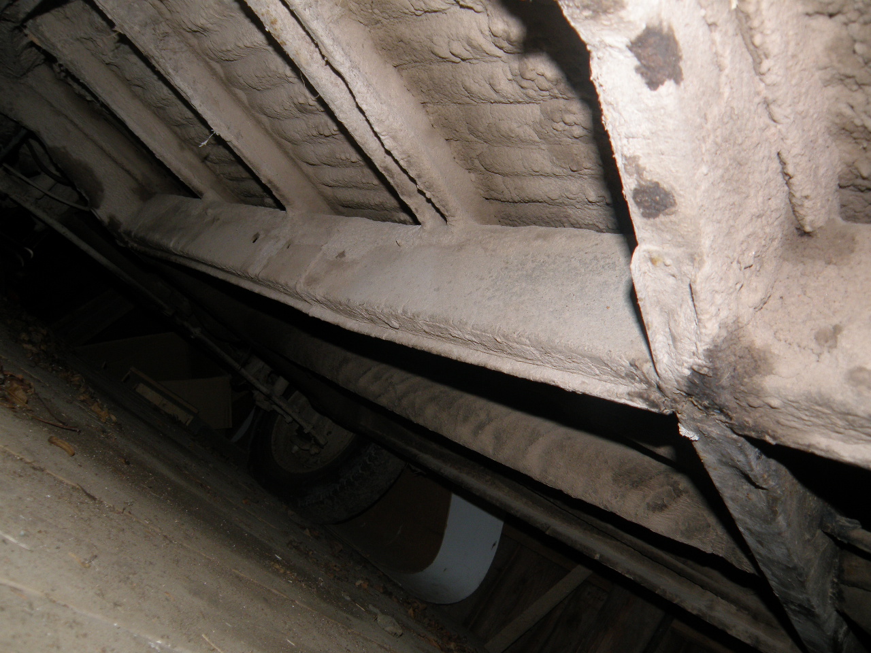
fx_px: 654
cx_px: 436
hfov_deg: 67.3
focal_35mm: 26
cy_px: 326
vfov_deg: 53.1
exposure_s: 1/30
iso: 100
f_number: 2.8
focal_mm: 4.6
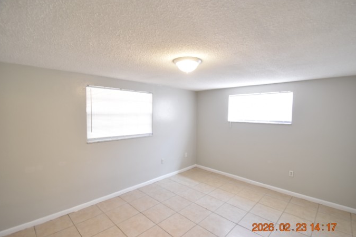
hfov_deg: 96.7
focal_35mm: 16
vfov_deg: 73.7
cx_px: 182
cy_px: 120
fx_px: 158
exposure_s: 1/20
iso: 800
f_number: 3.5
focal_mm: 10
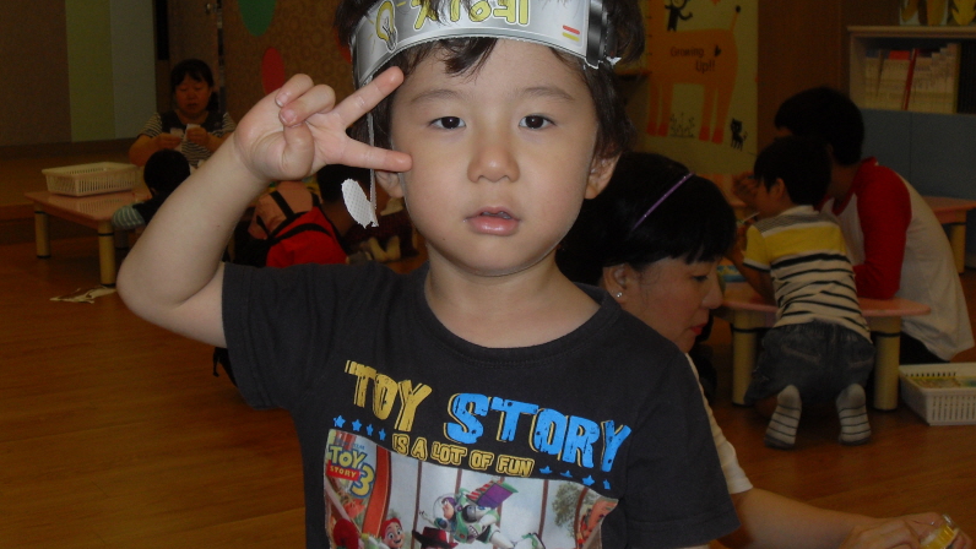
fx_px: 1501
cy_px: 186
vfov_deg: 20.7
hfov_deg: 36.0
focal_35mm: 58
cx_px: 488
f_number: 3.4
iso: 100
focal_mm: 8.4
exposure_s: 1/60
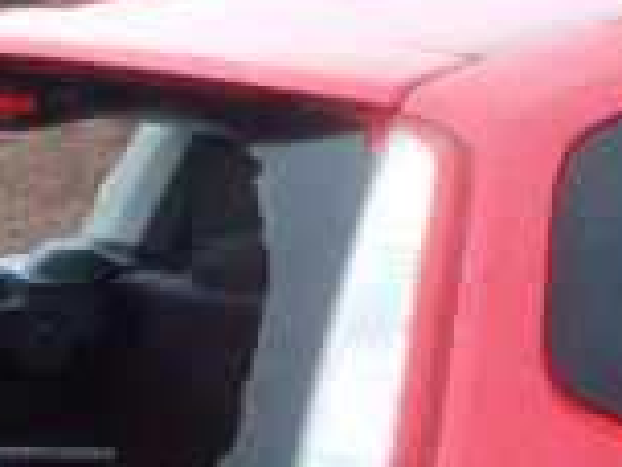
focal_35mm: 118
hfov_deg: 16.5
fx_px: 2120
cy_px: 676
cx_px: 552
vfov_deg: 12.0
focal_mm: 5
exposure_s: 1/30
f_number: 3.9
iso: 200
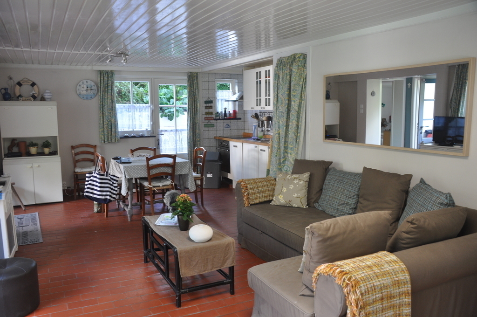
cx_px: 238
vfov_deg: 43.5
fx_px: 397
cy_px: 158
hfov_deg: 62.0
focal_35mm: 30
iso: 400
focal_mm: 20
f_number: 3.5
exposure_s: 1/30
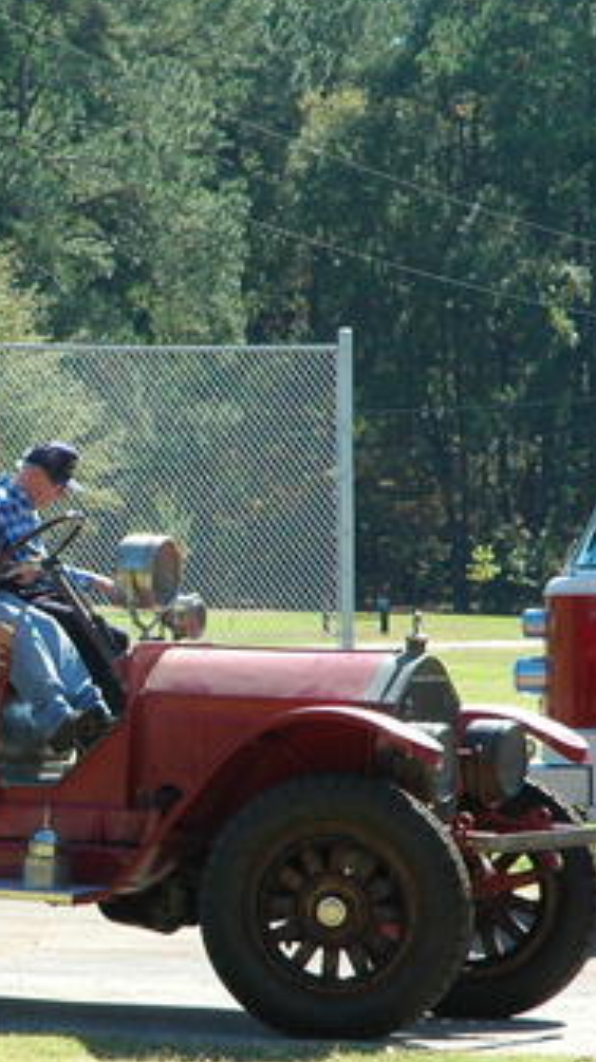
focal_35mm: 210
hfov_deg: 5.7
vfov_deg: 10.3
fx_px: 5910
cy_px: 628
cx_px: -92
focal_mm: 70
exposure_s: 1/250
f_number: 10
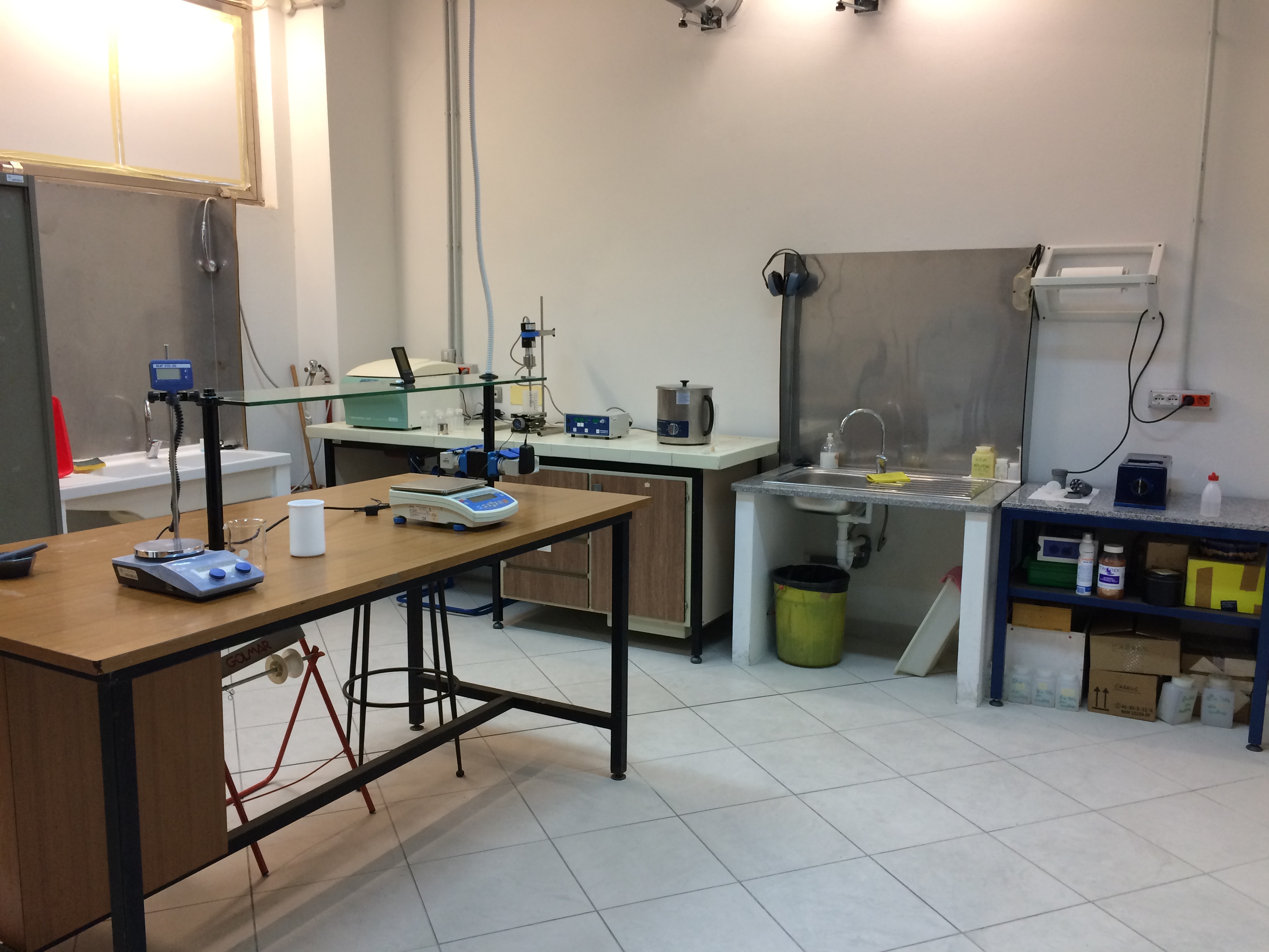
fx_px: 1063
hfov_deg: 61.7
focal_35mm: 29
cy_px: 476
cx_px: 634
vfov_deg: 48.2
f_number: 2.2
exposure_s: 1/33
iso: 64
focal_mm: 4.15
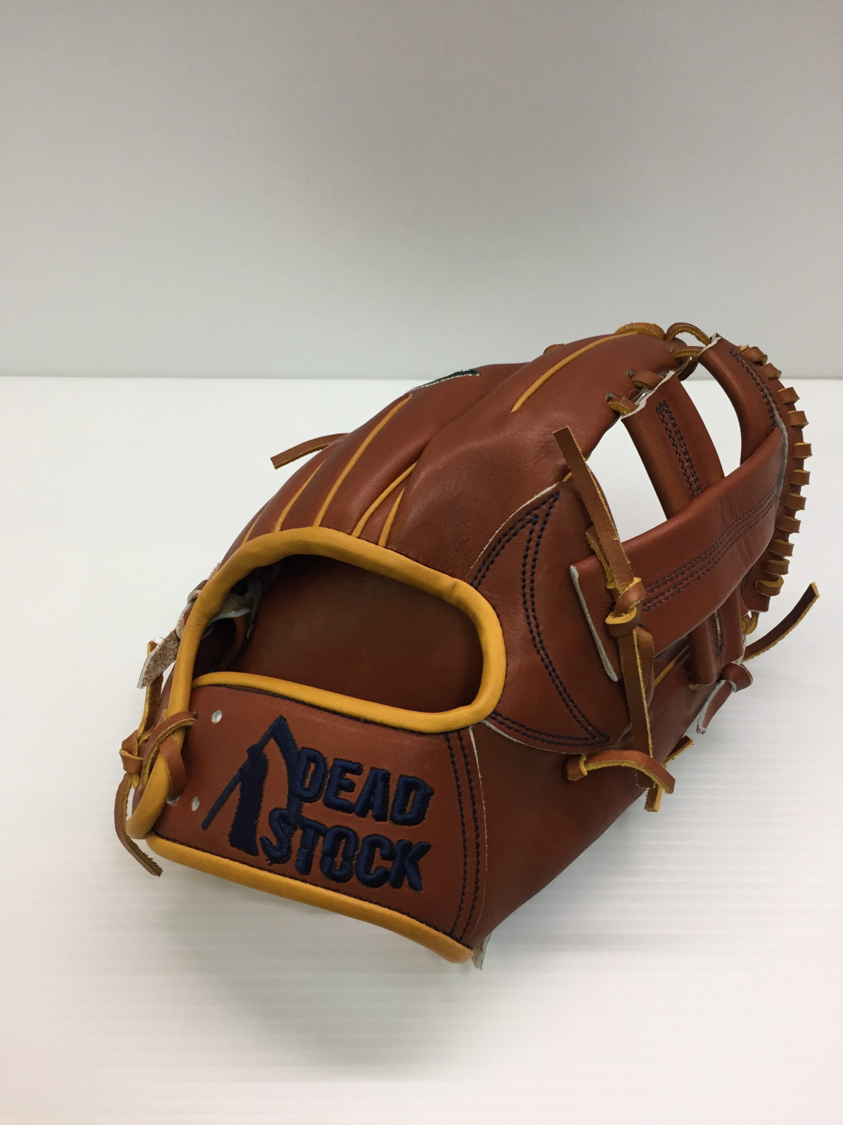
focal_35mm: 29
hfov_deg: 48.2
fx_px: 942
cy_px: 562
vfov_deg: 61.7
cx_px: 422
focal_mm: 4.15
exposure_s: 1/30
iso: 40
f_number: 2.2
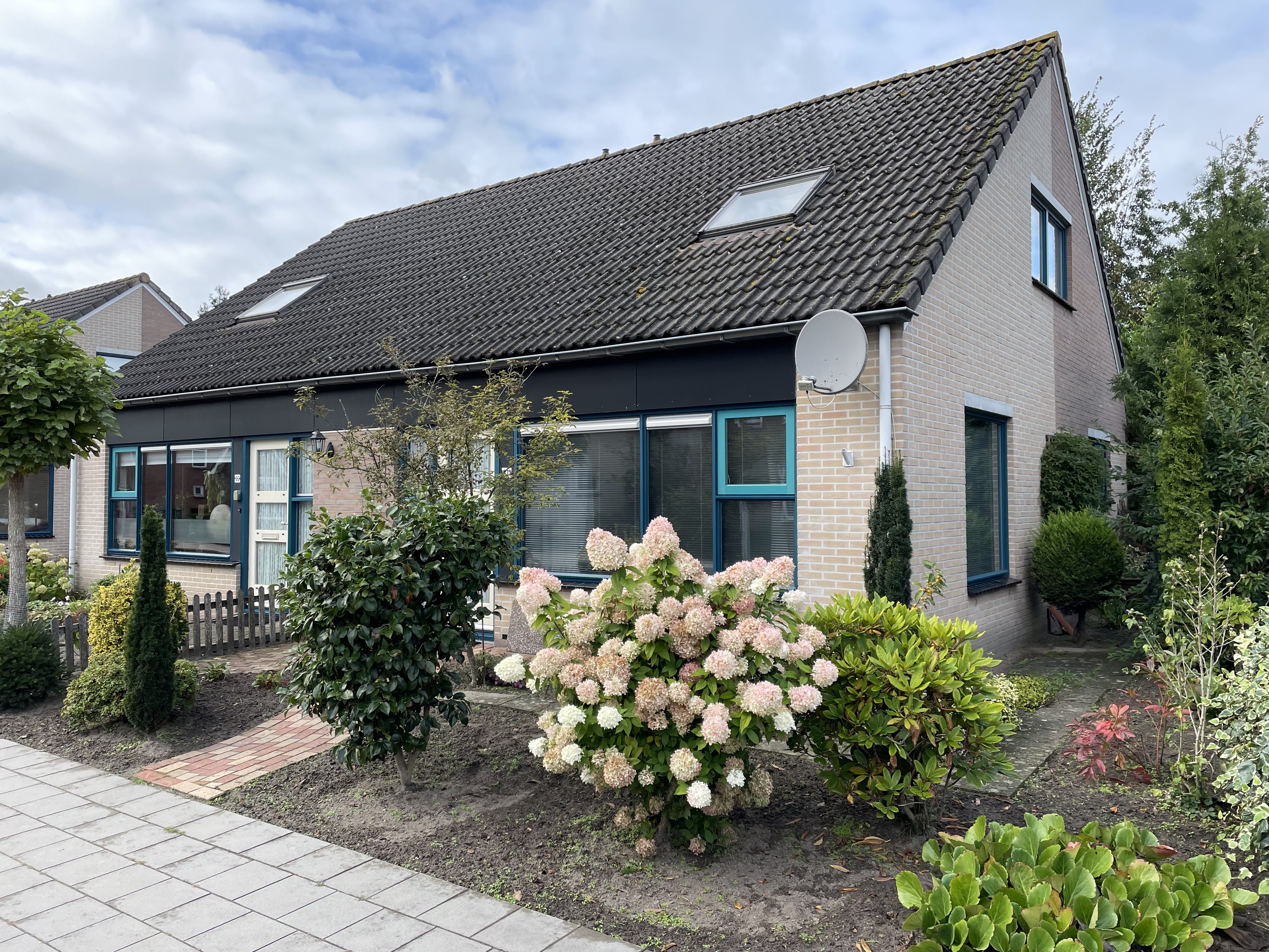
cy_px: 476
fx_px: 953
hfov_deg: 67.3
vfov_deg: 53.1
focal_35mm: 26
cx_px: 634
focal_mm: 4.2
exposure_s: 1/875
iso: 32
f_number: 1.6
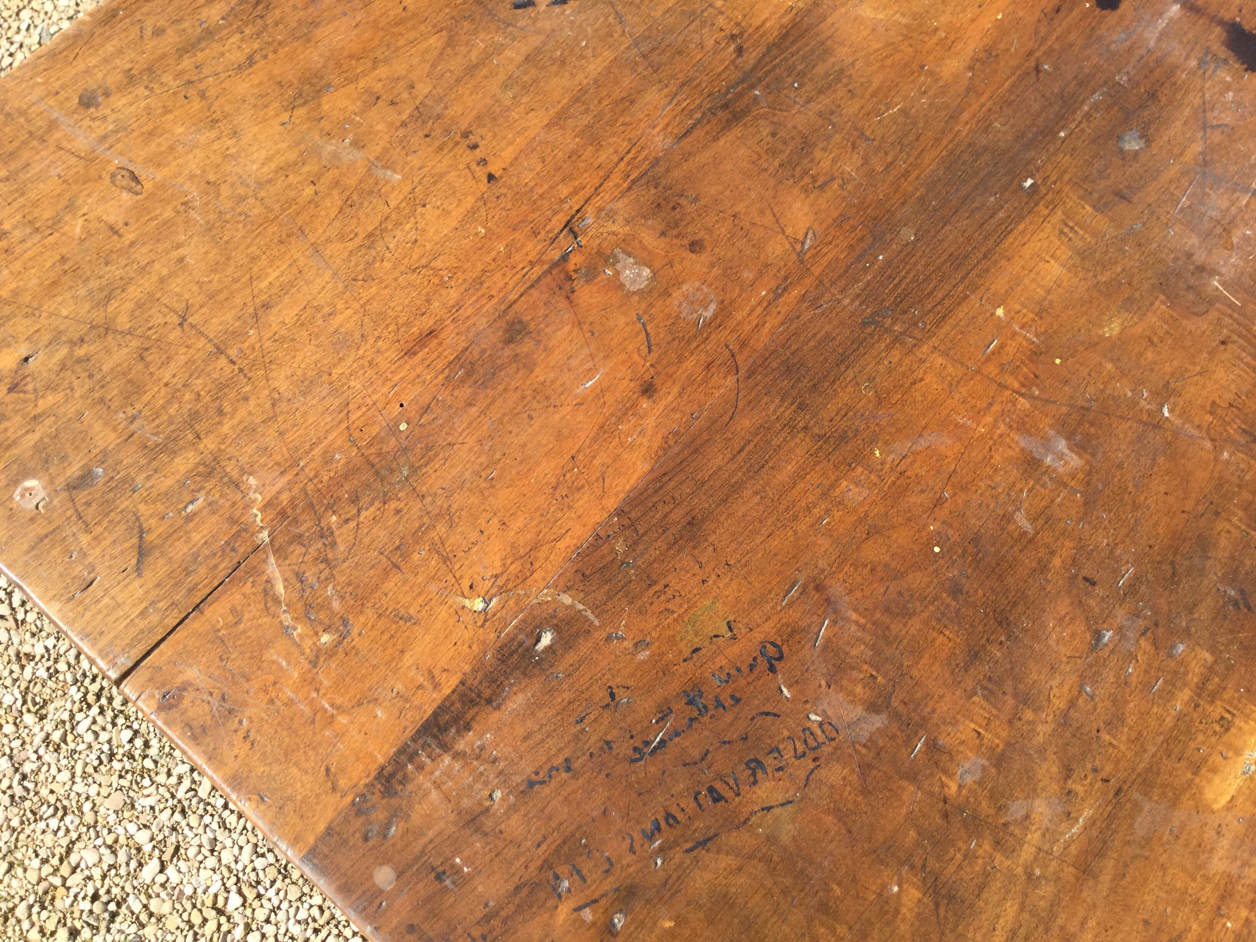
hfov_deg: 58.4
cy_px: 471
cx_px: 628
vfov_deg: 45.4
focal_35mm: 31
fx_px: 1125
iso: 25
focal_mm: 3.3
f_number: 2.4
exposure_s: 1/497
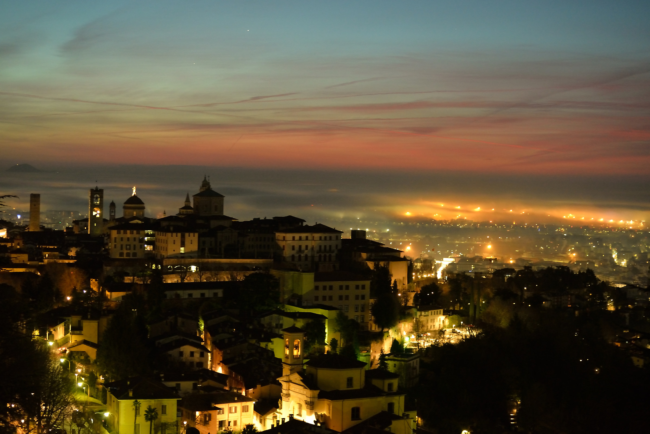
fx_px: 1264
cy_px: 217
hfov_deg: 28.8
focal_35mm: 70
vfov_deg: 19.5
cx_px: 325
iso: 5000
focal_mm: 70
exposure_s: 1/3
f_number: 5
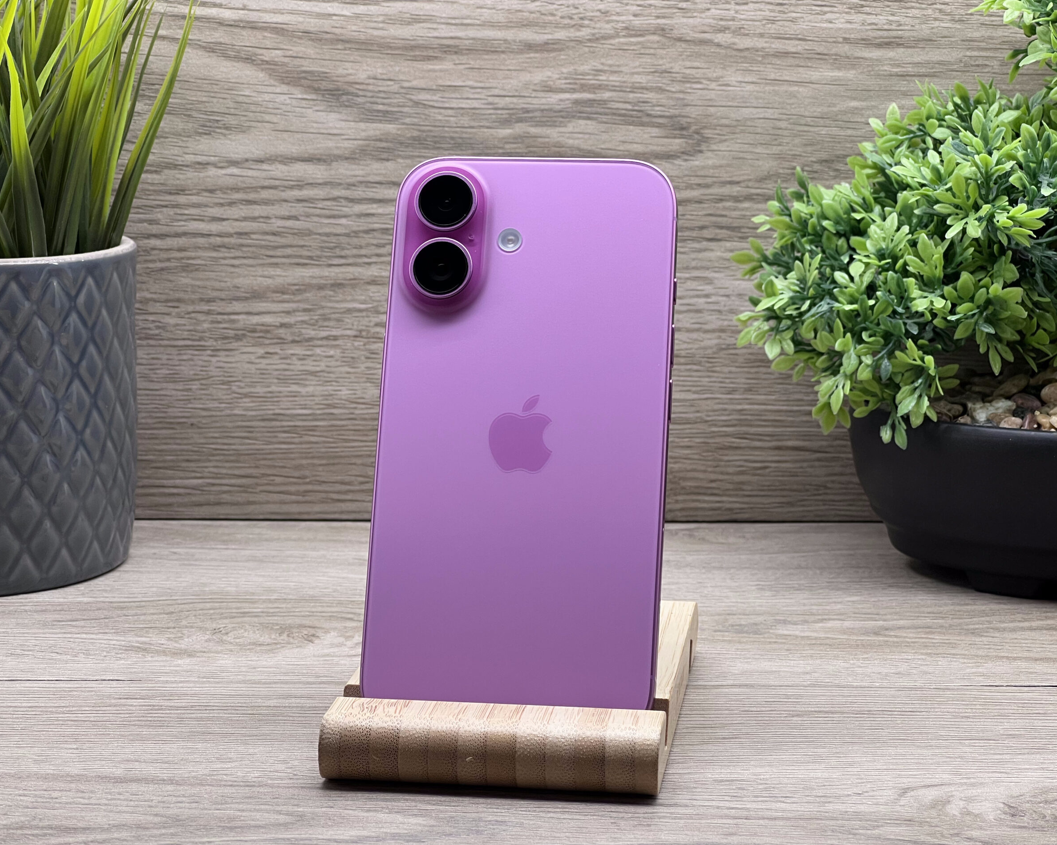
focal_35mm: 81
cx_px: 529
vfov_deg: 18.9
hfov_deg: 23.6
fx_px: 2534
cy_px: 423
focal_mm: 9
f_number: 2.8
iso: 80
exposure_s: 1/100
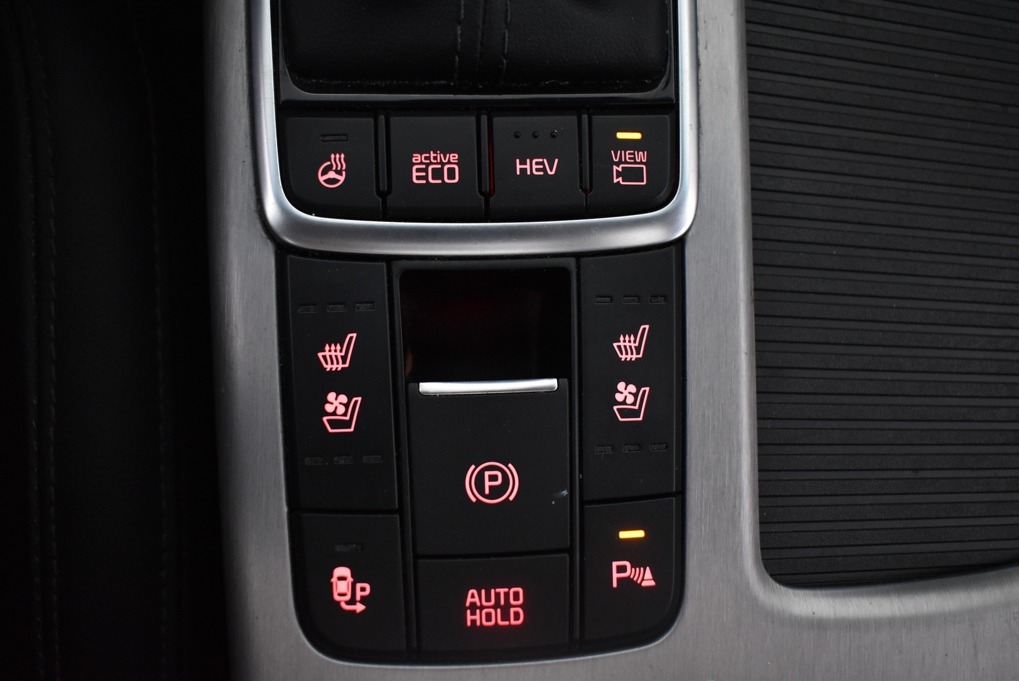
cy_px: 340
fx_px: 935
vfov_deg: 40.0
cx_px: 510
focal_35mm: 33
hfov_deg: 57.2
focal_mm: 22
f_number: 3.8
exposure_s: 1/30
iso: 2000
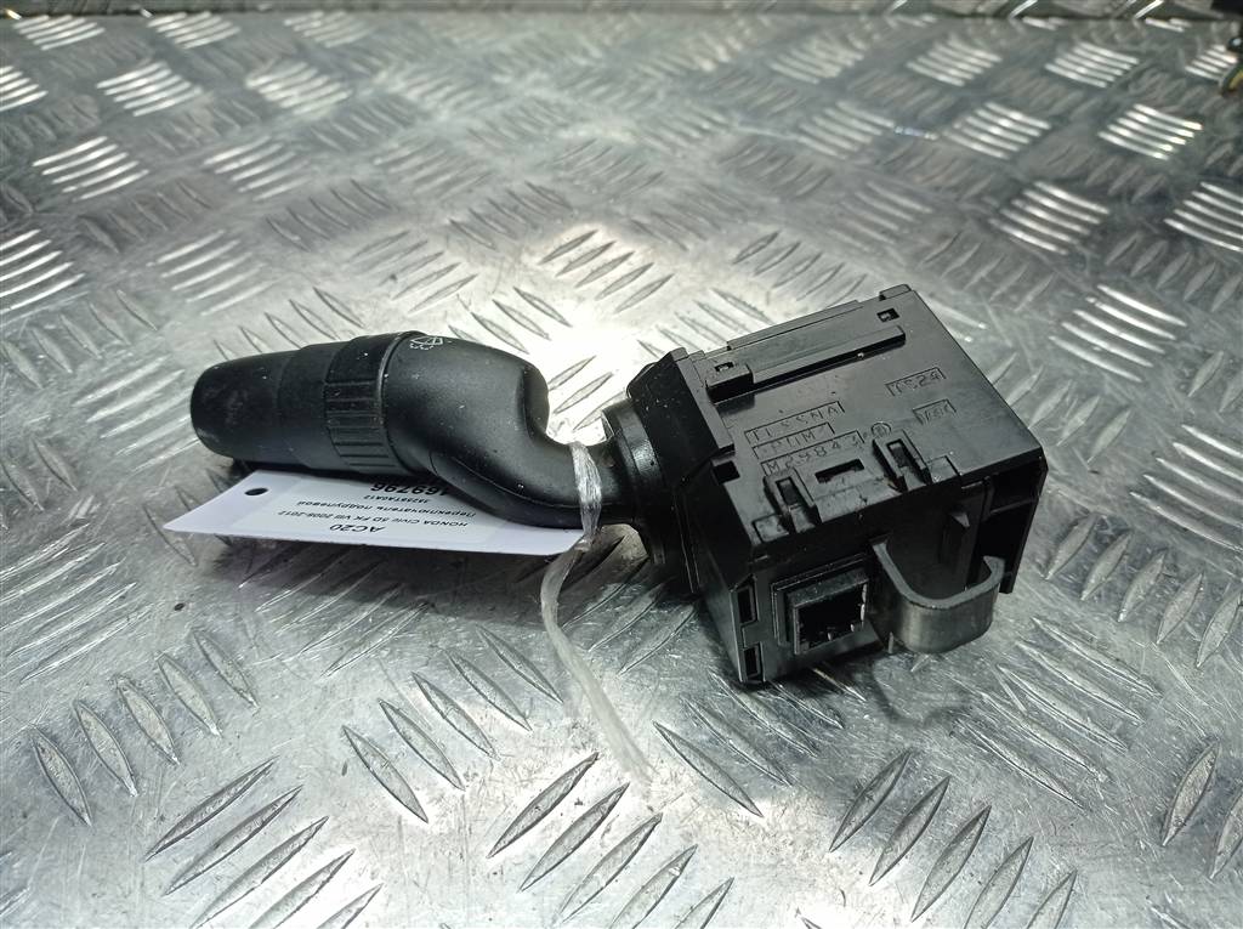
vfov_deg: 49.6
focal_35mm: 28
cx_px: 622
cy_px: 464
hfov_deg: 63.5
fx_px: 1004
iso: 106
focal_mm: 4.7
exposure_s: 1/304
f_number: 1.79
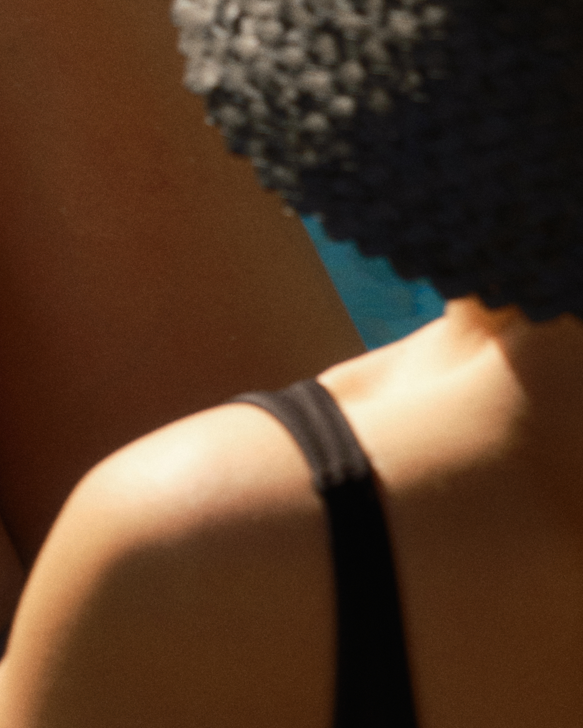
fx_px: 6859
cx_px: -224
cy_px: -397
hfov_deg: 4.8
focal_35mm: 318
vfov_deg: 6.0
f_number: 7.1
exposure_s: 1/160
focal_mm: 100
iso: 100
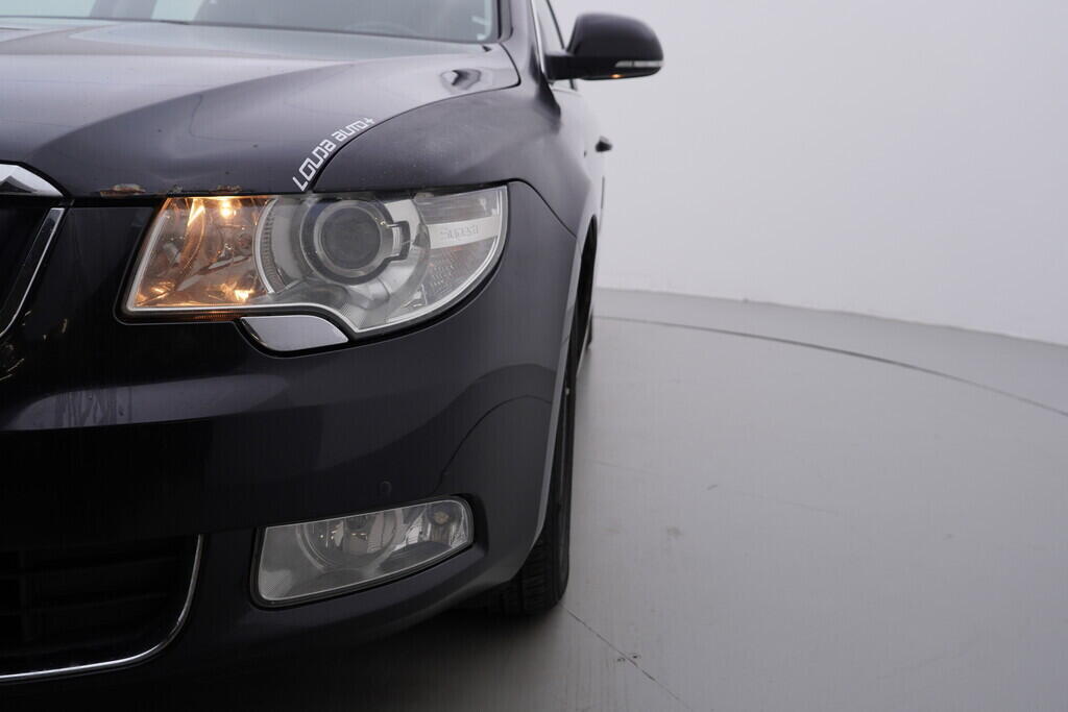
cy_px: 356
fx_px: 1068
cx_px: 534
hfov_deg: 53.1
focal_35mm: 36
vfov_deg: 36.9
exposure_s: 1/100
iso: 125
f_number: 4.5
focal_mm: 24
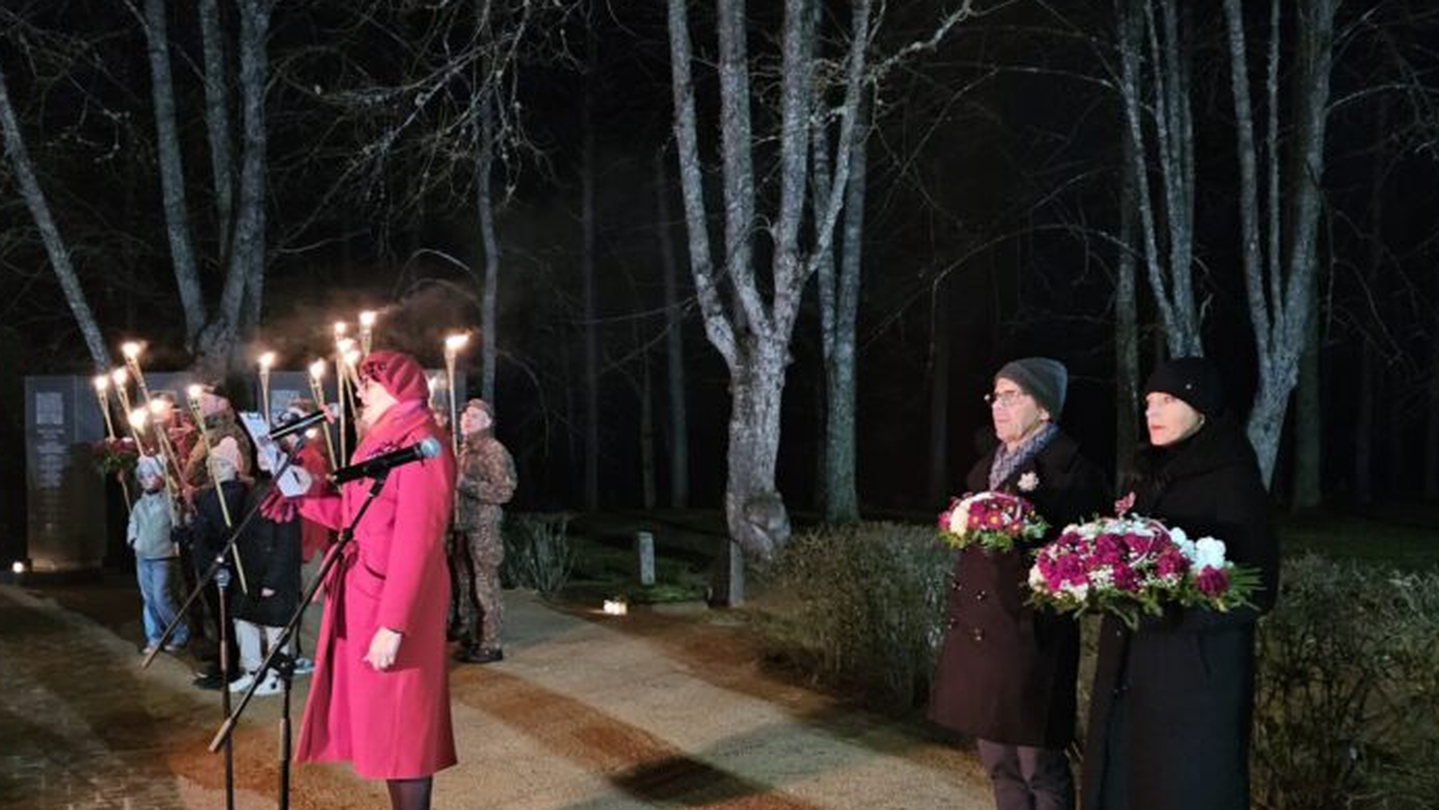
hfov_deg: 54.0
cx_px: 735
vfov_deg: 31.7
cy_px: 557
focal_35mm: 37
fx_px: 1412
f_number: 1.7
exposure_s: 1/25
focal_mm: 6.3
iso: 1600
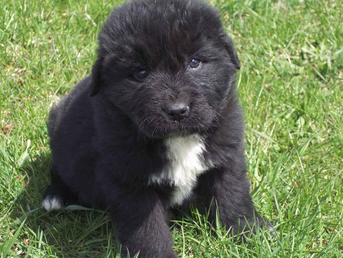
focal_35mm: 117
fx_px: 1159
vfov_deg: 12.7
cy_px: 129
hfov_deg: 16.8
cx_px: 172
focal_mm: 24
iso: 100
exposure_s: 1/250
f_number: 4.8
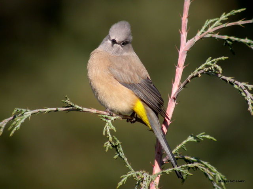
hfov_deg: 23.8
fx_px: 599
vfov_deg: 18.0
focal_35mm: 82
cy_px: 94
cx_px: 126
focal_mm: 17.1
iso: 100
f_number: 4.6
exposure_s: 1/366
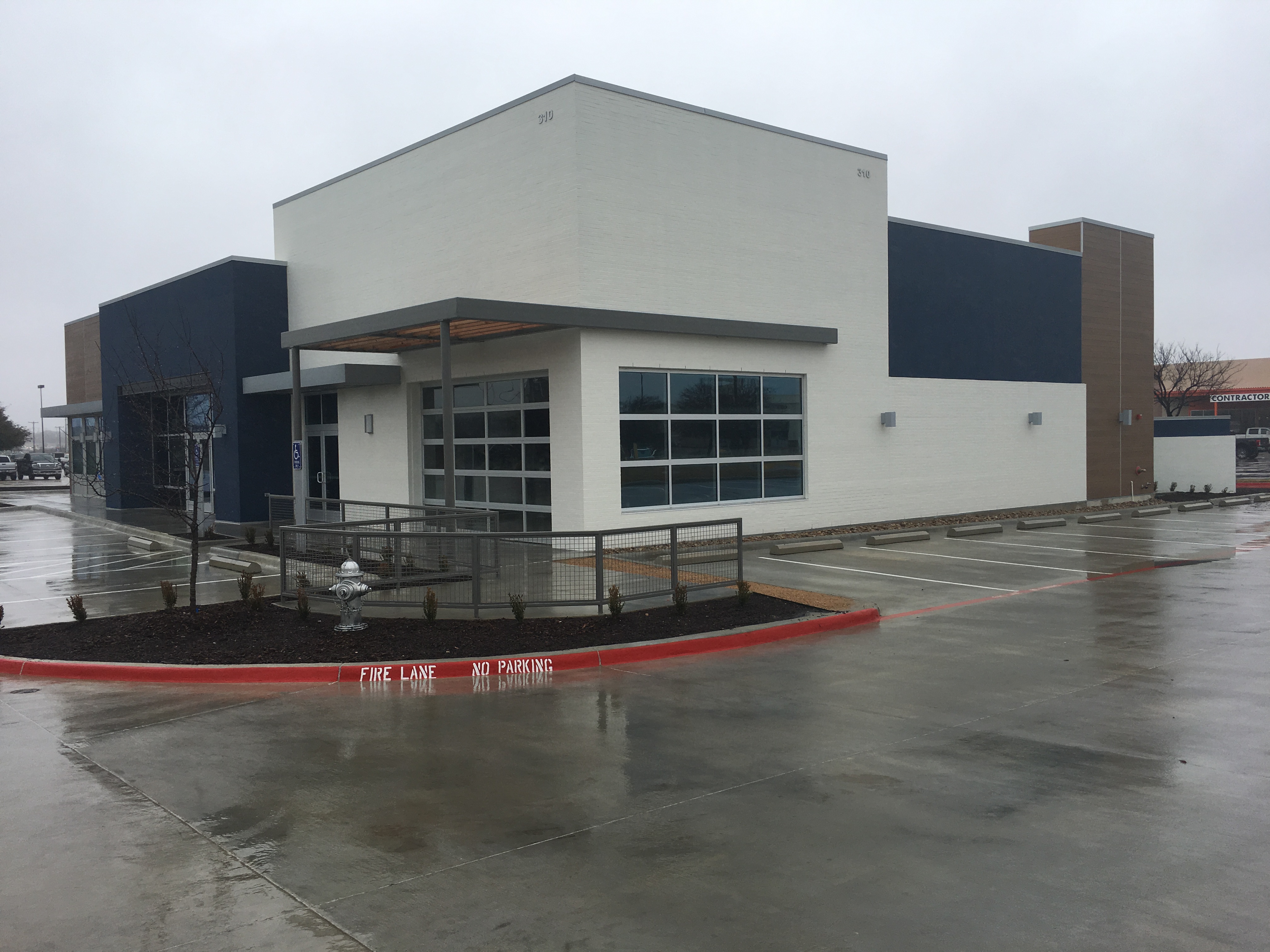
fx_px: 1064
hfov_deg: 61.7
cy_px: 476
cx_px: 635
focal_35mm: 29
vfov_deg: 48.2
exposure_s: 1/610
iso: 25
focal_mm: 4.15
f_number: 2.2
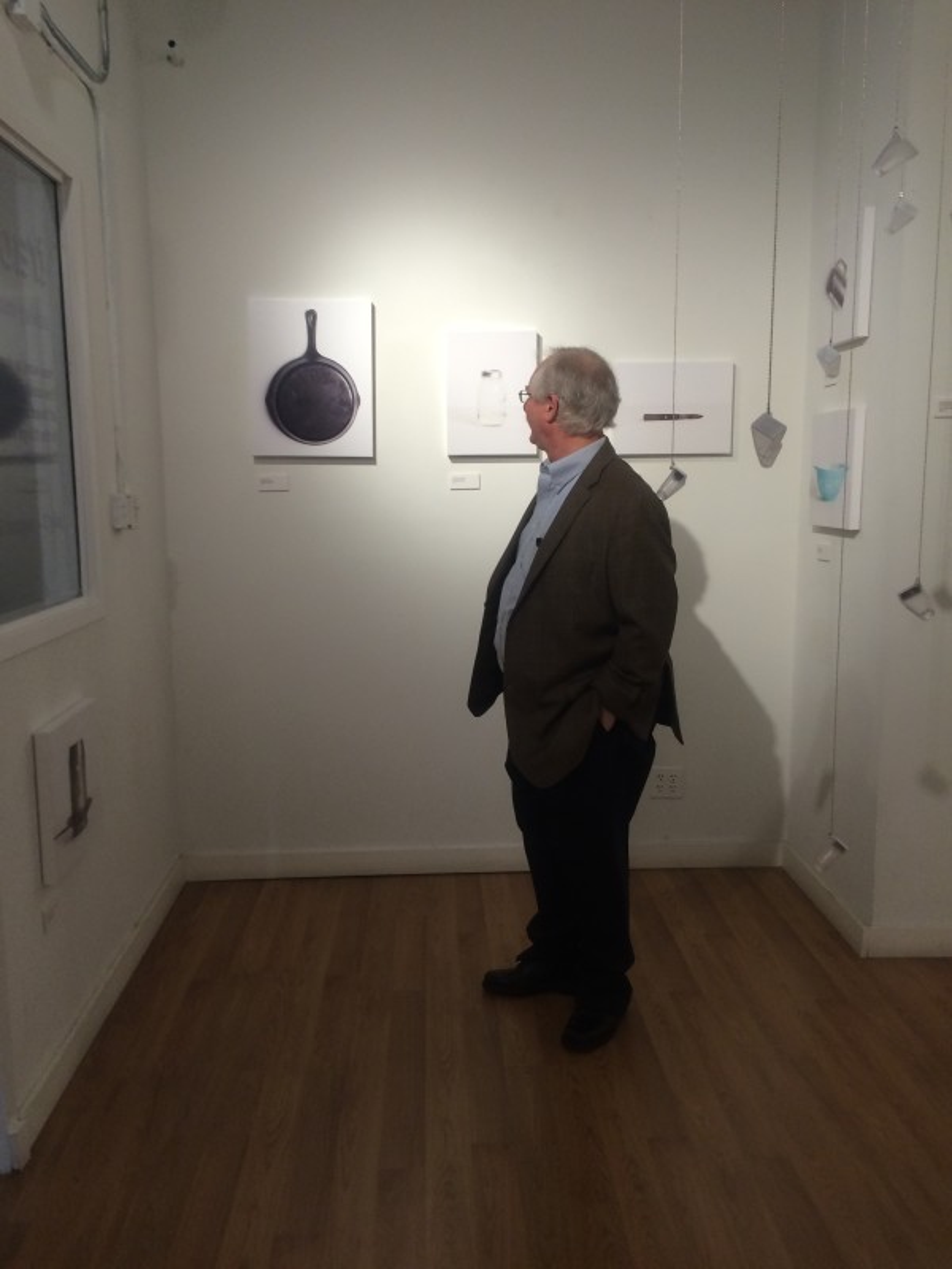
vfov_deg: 61.7
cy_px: 634
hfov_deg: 48.2
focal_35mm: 29
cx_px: 476
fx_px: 1063
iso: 40
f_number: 2.2
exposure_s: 1/30
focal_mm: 4.15
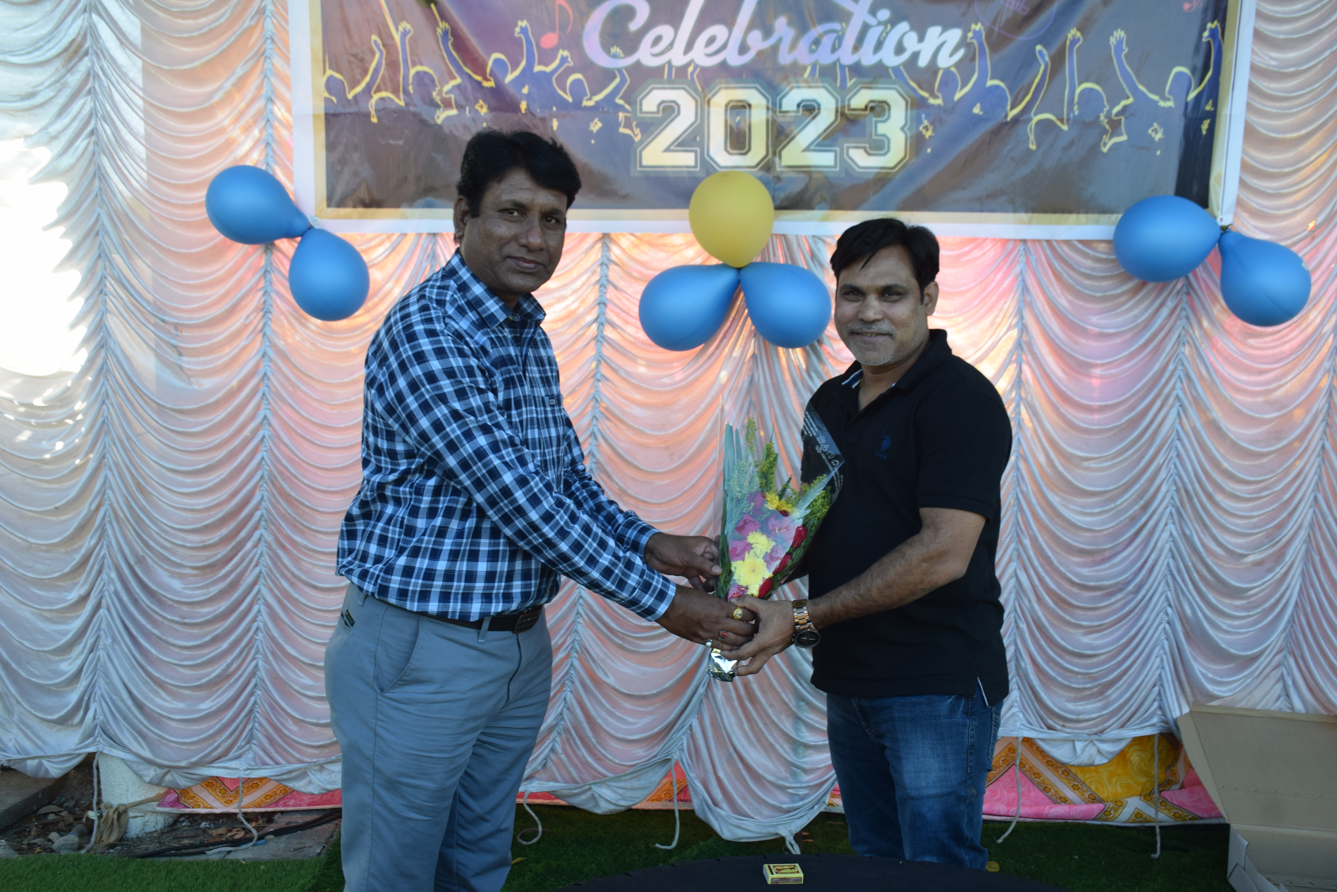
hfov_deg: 55.1
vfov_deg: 38.4
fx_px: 1282
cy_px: 446
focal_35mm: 34
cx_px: 668
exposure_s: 1/160
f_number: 6.3
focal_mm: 23
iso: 400
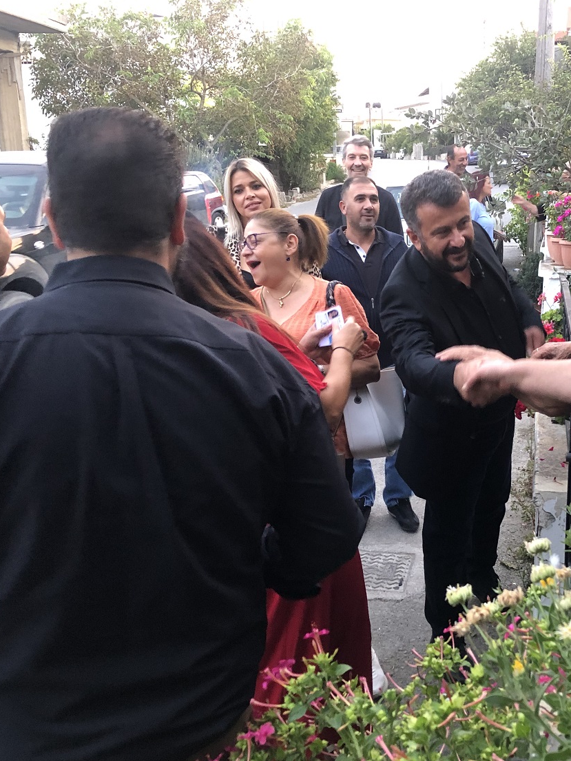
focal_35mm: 38
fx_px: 836
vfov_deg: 49.0
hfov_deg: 36.8
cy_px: 380
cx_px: 430
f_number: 1.8
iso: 320
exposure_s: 1/40
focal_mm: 3.99
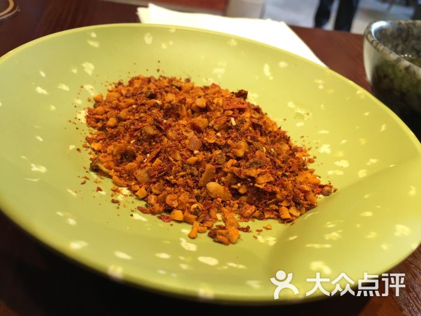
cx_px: 210
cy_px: 158
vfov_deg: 48.2
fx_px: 353
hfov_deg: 61.7
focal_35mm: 29
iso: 64
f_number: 2.2
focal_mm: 4.15
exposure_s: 1/33
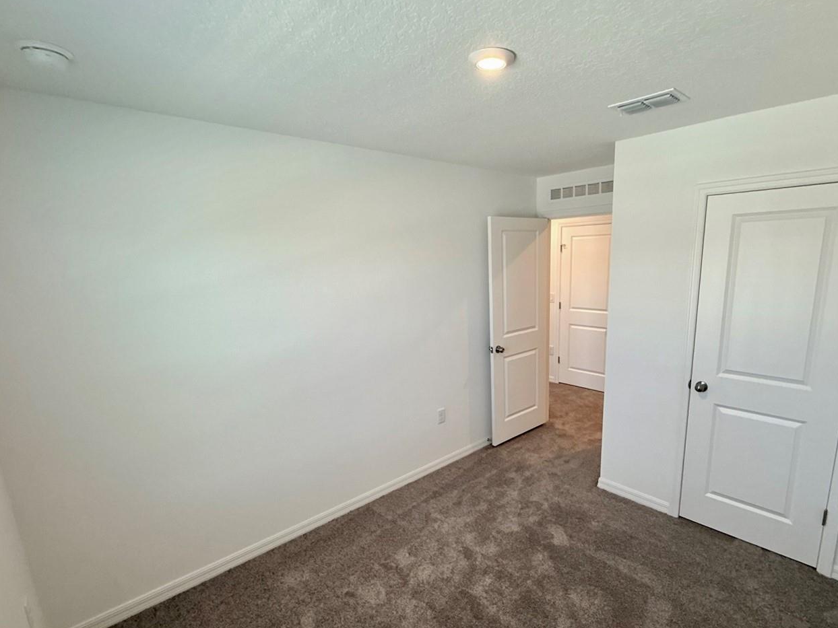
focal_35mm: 18
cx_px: 462
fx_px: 436
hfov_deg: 87.5
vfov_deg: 71.4
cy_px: 346
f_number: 2.2
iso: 100
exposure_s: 1/120
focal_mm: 2.22
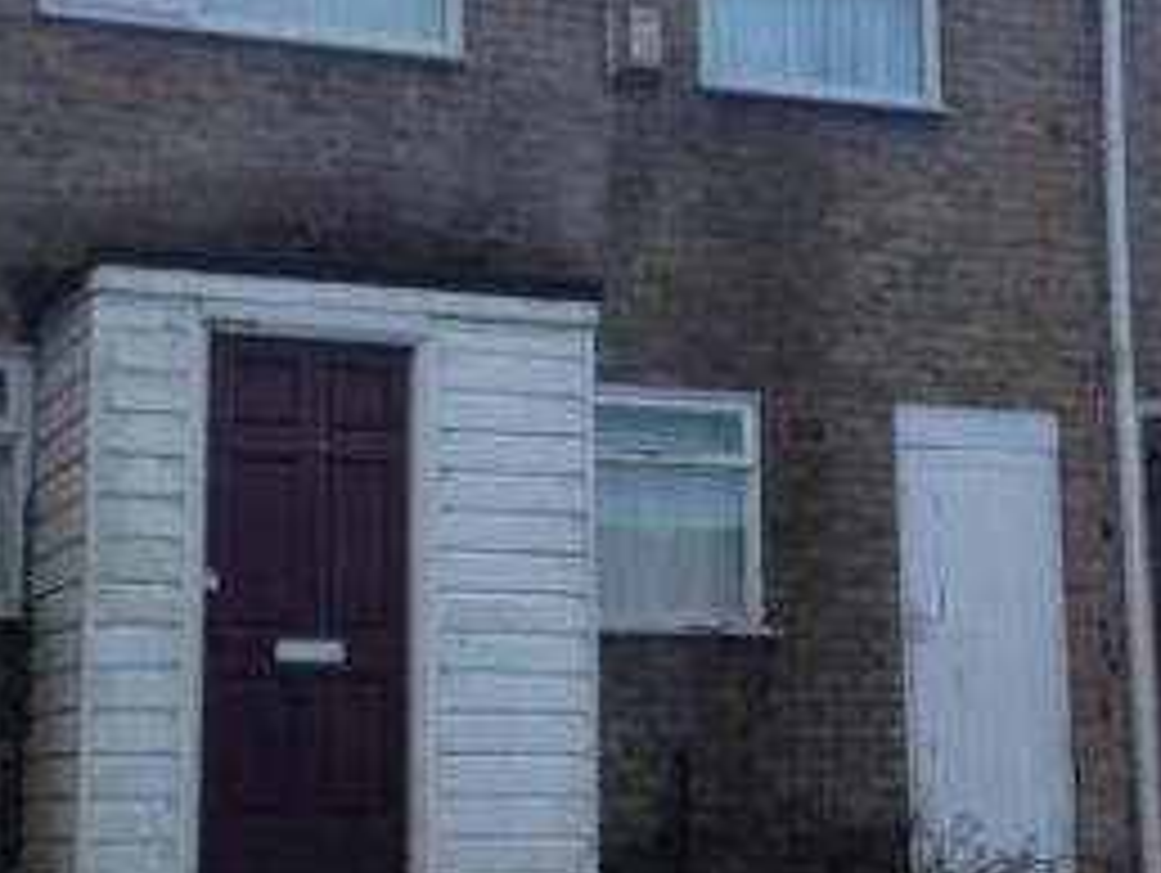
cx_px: 547
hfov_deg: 24.7
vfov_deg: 18.7
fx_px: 2652
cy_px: 362
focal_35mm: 79
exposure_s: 1/511
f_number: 2.4
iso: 50
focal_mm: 4.28
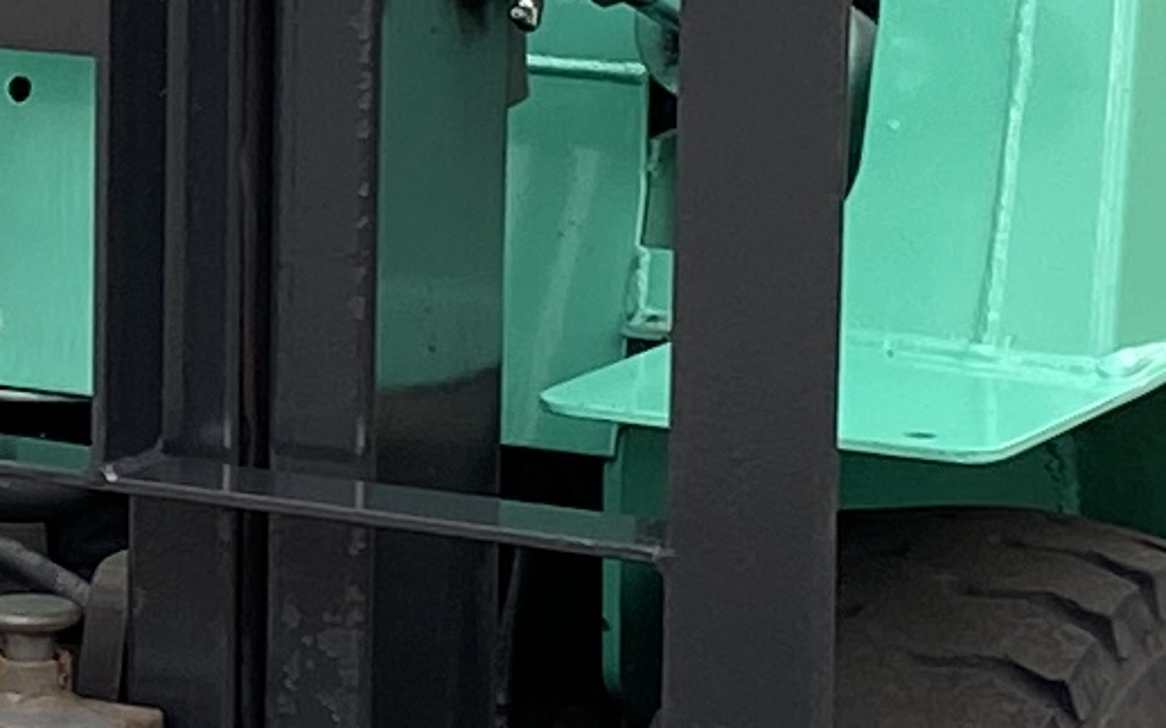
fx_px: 6831
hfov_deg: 9.6
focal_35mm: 215
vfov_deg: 6.1
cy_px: -38
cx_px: -273
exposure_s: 1/171
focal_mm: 4.25
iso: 32
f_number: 1.8
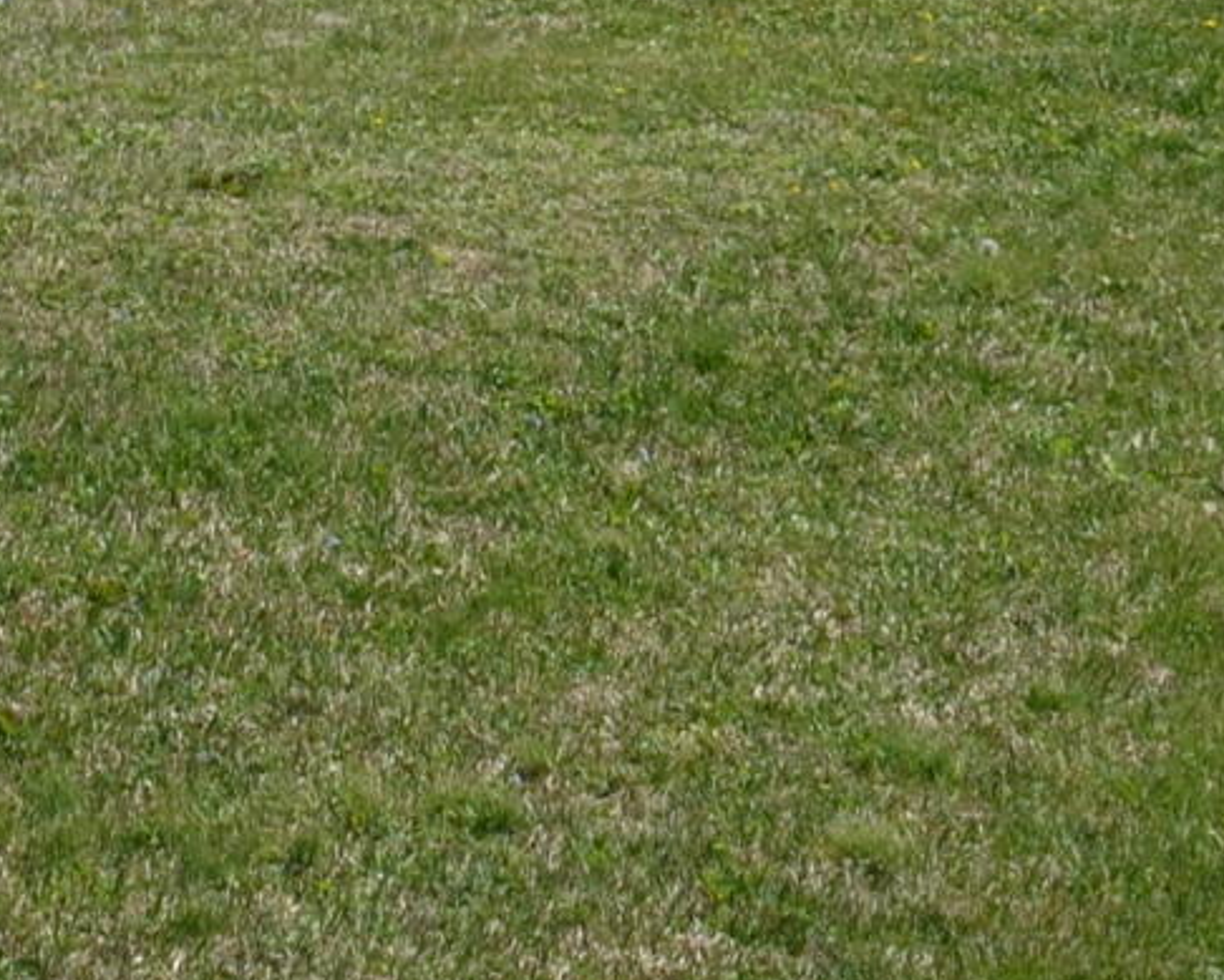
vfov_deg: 9.1
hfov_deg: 12.2
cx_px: -68
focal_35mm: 156
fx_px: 5652
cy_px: -1258
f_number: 8
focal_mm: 18
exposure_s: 1/250
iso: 110
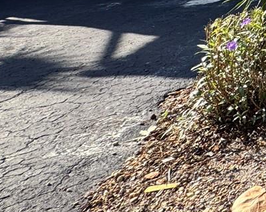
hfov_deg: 19.4
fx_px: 433
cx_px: 529
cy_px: -109
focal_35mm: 55
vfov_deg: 22.5
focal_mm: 2.22
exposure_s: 1/448
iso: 40
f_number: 2.2
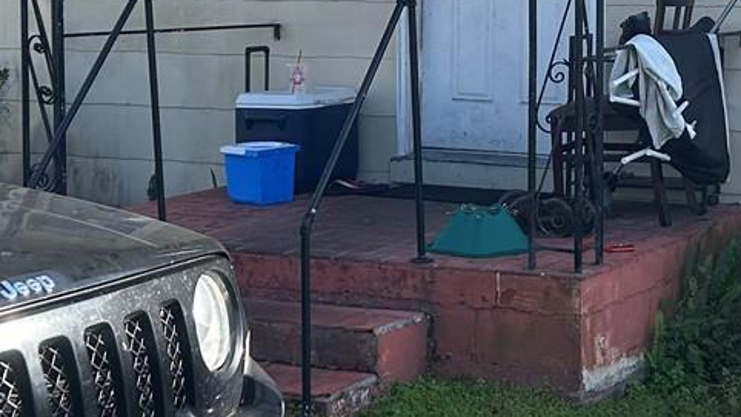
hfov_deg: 22.4
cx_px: 587
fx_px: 1847
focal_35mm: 94
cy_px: -8
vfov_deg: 12.7
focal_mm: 5.7
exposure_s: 1/1295
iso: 50
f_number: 1.5
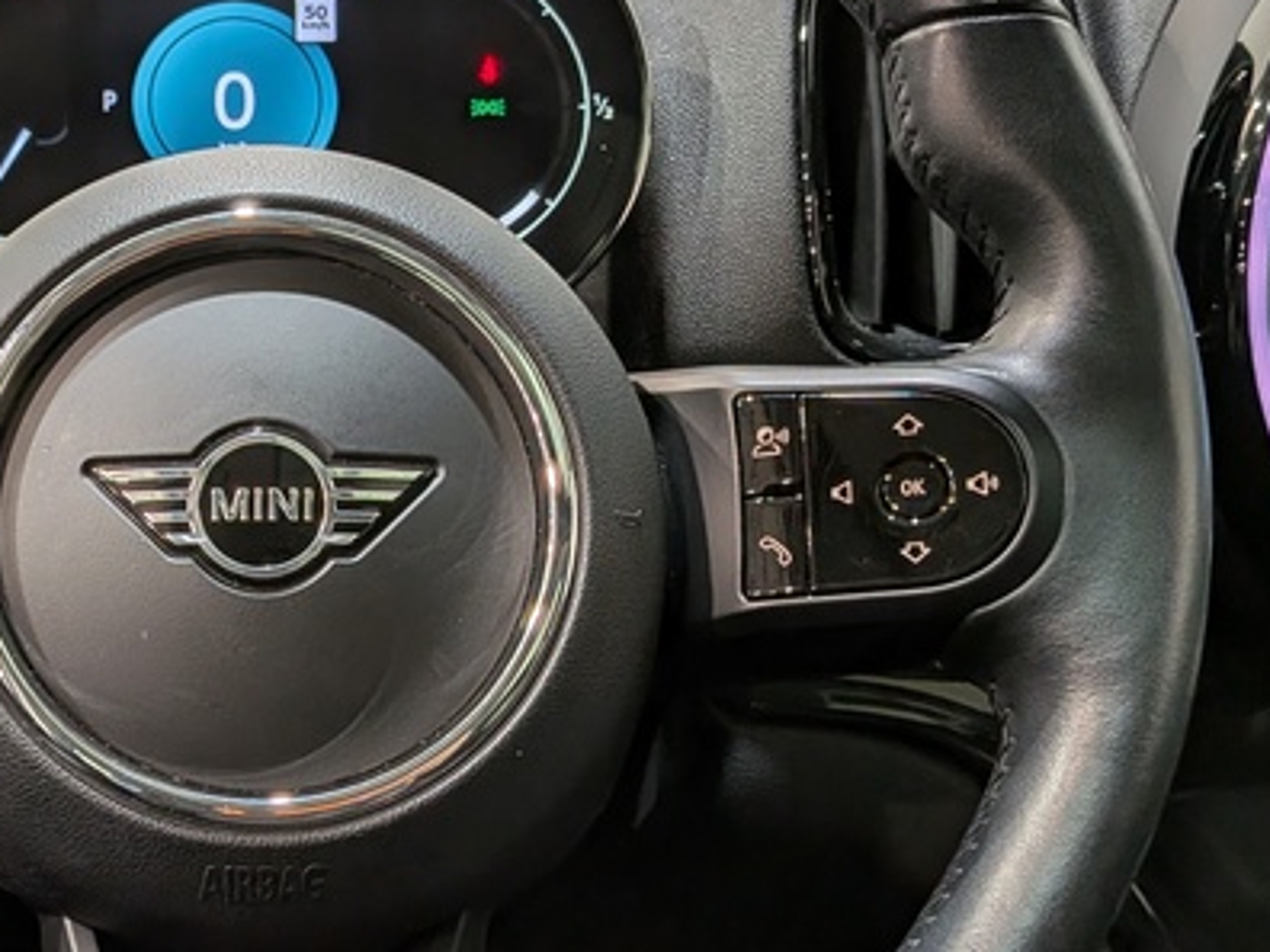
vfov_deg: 23.6
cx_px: 260
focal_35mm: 62
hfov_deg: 30.5
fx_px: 2275
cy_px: 516
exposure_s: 1/50
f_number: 1.7
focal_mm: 4.53
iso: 80
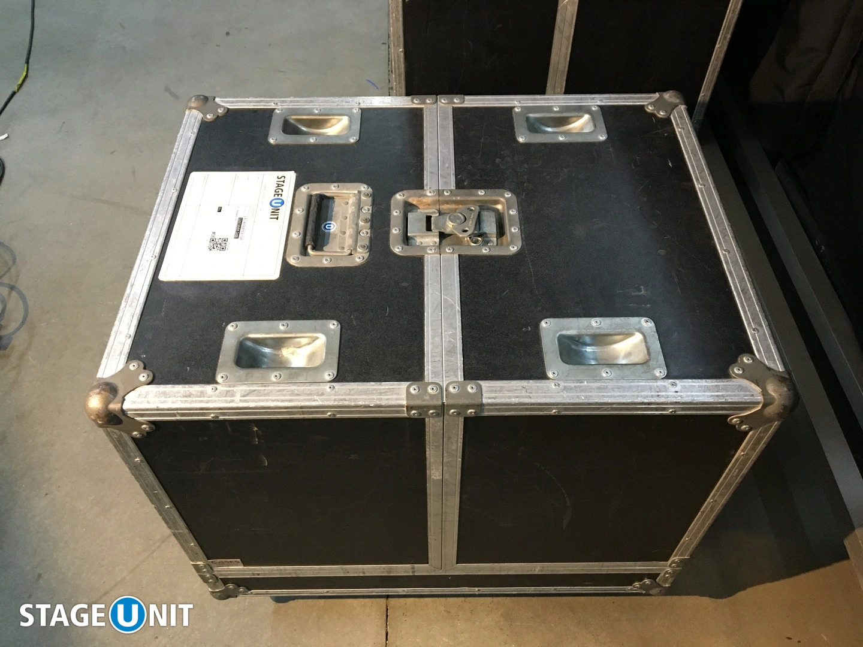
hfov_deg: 61.7
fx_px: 723
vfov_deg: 48.2
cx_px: 432
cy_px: 324
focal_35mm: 29
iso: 200
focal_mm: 4.15
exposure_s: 1/33
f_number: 2.2
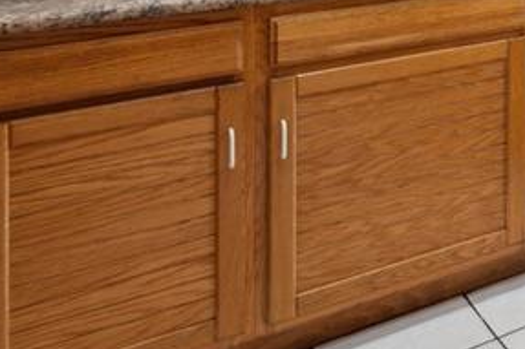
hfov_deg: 22.6
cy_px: -183
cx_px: 907
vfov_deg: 19.8
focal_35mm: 59
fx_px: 857
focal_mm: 16.5
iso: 100
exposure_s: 1/1.25
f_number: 9
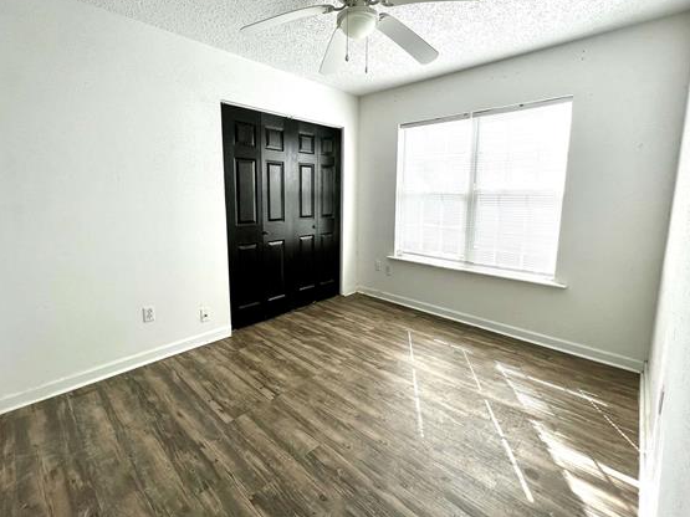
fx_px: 299
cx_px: 334
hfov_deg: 98.2
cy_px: 241
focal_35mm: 15
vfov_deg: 81.6
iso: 32
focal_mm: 1.57
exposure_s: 1/152
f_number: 1.8
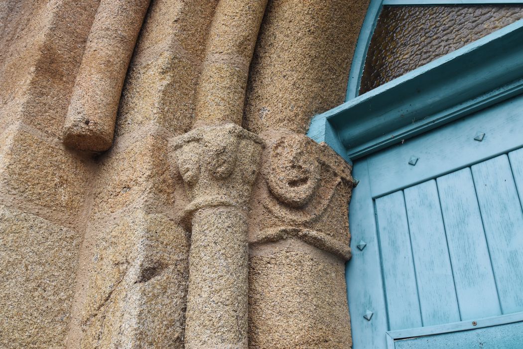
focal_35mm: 36
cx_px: 262
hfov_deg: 53.1
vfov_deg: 36.9
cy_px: 174
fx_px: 523
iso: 400
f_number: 6.3
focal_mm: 24
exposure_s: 1/160
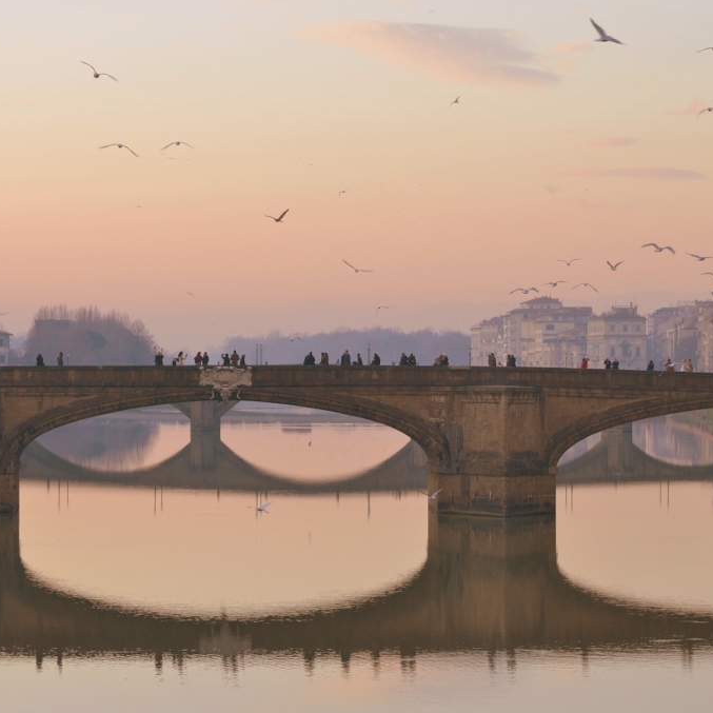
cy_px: 356
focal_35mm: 145
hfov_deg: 12.1
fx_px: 3371
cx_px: 220
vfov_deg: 12.1
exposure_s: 1/125
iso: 180
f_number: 4.5
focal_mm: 75
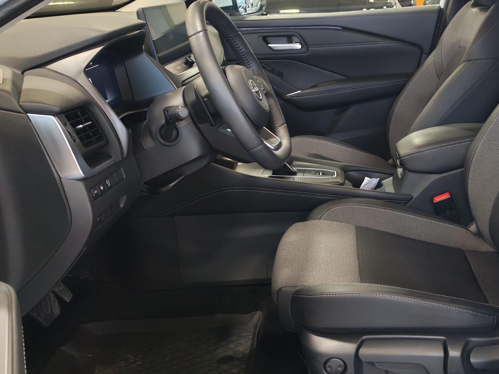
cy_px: 161
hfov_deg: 40.7
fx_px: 663
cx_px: 331
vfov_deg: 31.5
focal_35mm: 46
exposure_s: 1/100
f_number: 1.9
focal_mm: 6.12
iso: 640
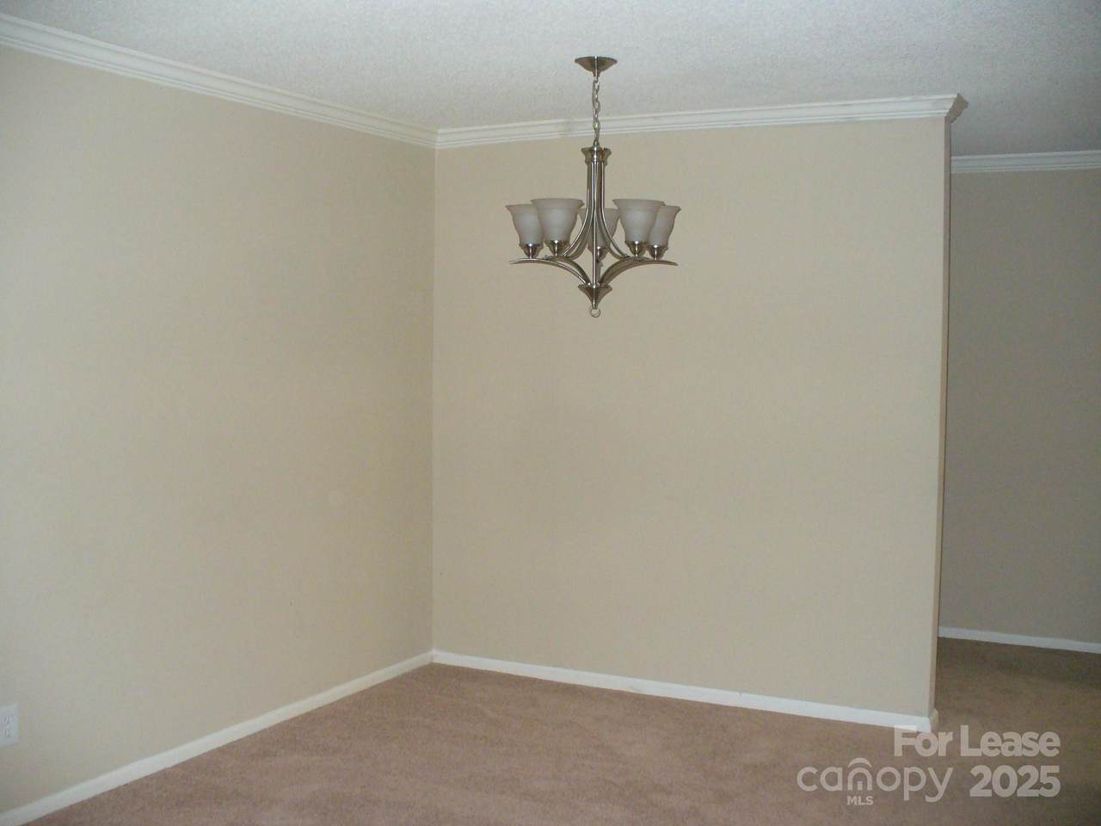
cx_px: 550
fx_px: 1177
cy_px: 413
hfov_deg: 50.1
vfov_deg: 38.7
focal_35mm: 37
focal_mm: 6.1
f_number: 2.8
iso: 250
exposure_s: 1/30
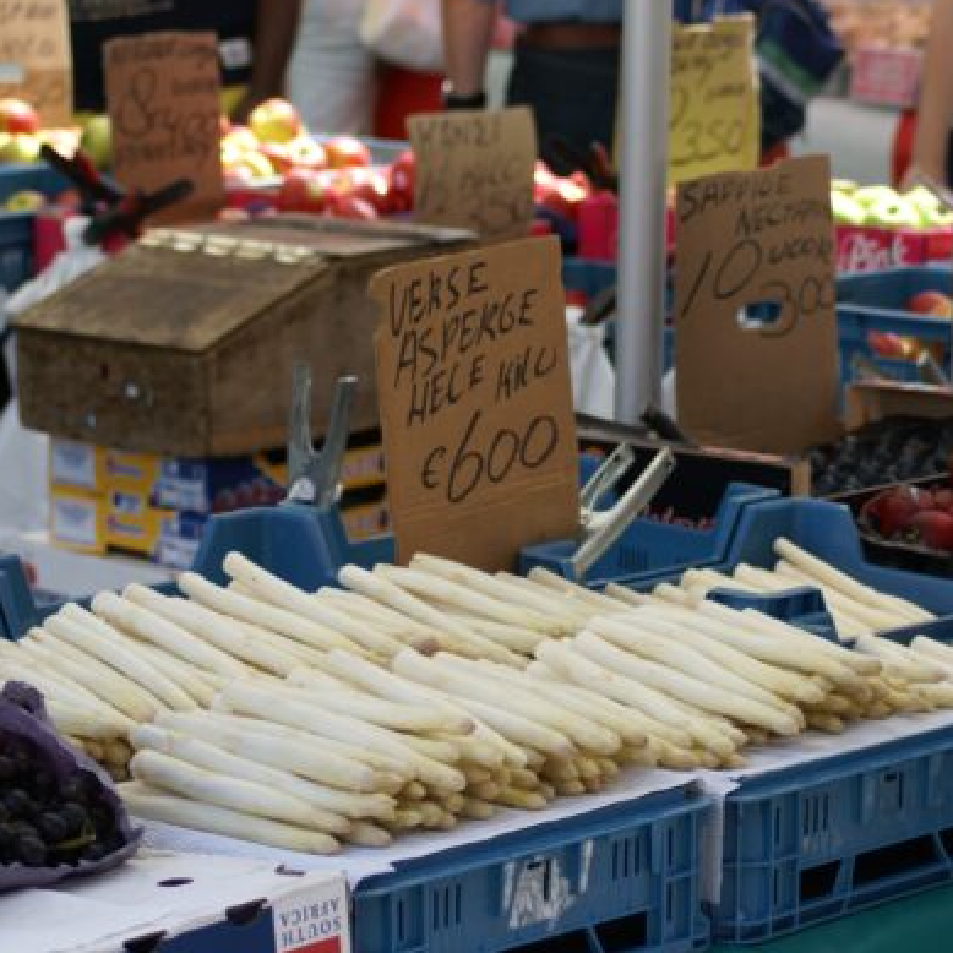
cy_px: 468
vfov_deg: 12.7
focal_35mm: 138
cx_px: 517
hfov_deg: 12.7
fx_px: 4298
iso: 100
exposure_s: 1/200
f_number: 5
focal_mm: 70
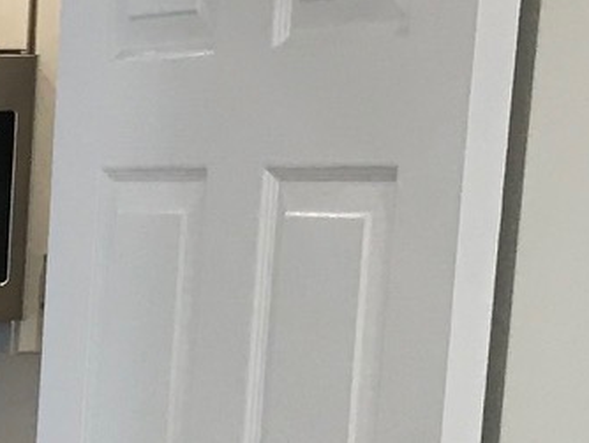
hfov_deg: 10.6
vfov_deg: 8.2
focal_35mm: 169
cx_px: -644
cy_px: 980
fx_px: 2878
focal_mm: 3.99
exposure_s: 1/30
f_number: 1.8
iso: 25
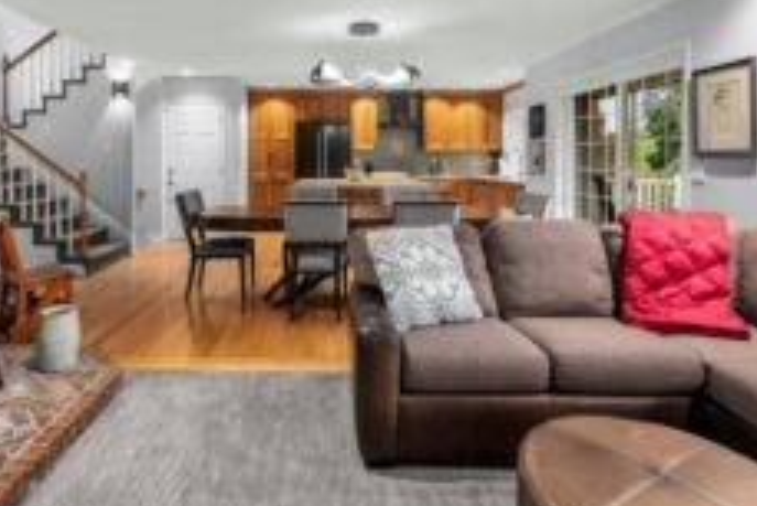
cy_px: 203
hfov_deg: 80.6
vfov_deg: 59.1
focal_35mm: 21
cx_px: 321
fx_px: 442
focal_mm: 12
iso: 1000
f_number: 7.1
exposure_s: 1/3
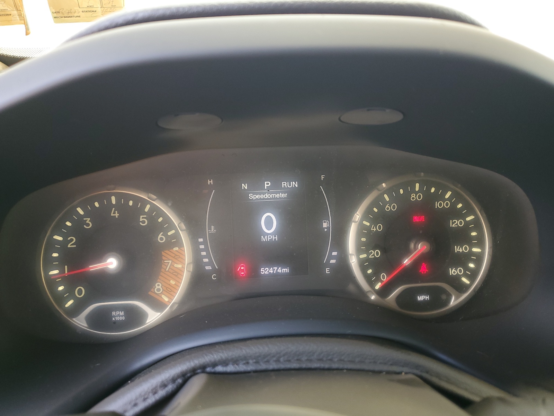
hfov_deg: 67.3
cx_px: 277
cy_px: 208
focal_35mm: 26
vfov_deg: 53.1
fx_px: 416
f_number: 1.5
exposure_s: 1/60.2
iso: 73
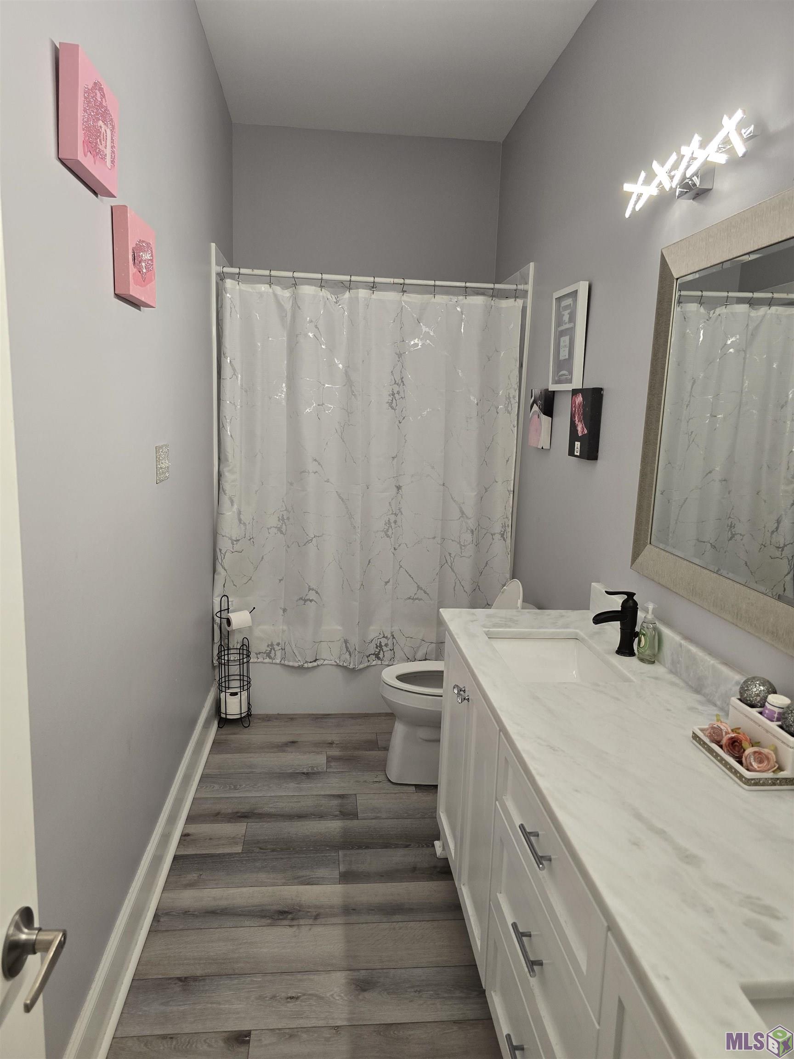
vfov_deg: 73.9
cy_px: 530
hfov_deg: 58.9
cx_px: 397
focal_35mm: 23
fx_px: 703
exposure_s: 1/120
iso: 200
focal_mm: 6.3
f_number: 1.7
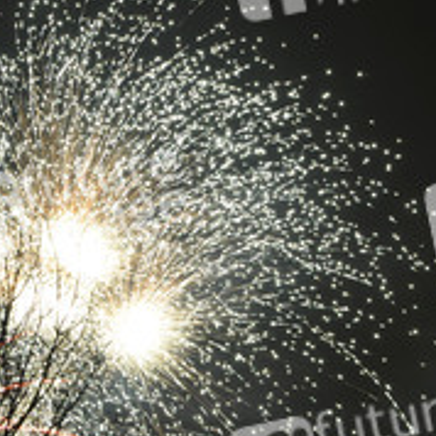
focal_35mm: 105
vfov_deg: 16.5
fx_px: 1496
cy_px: 331
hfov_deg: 16.5
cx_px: 133
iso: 400
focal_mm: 55
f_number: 13
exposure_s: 10
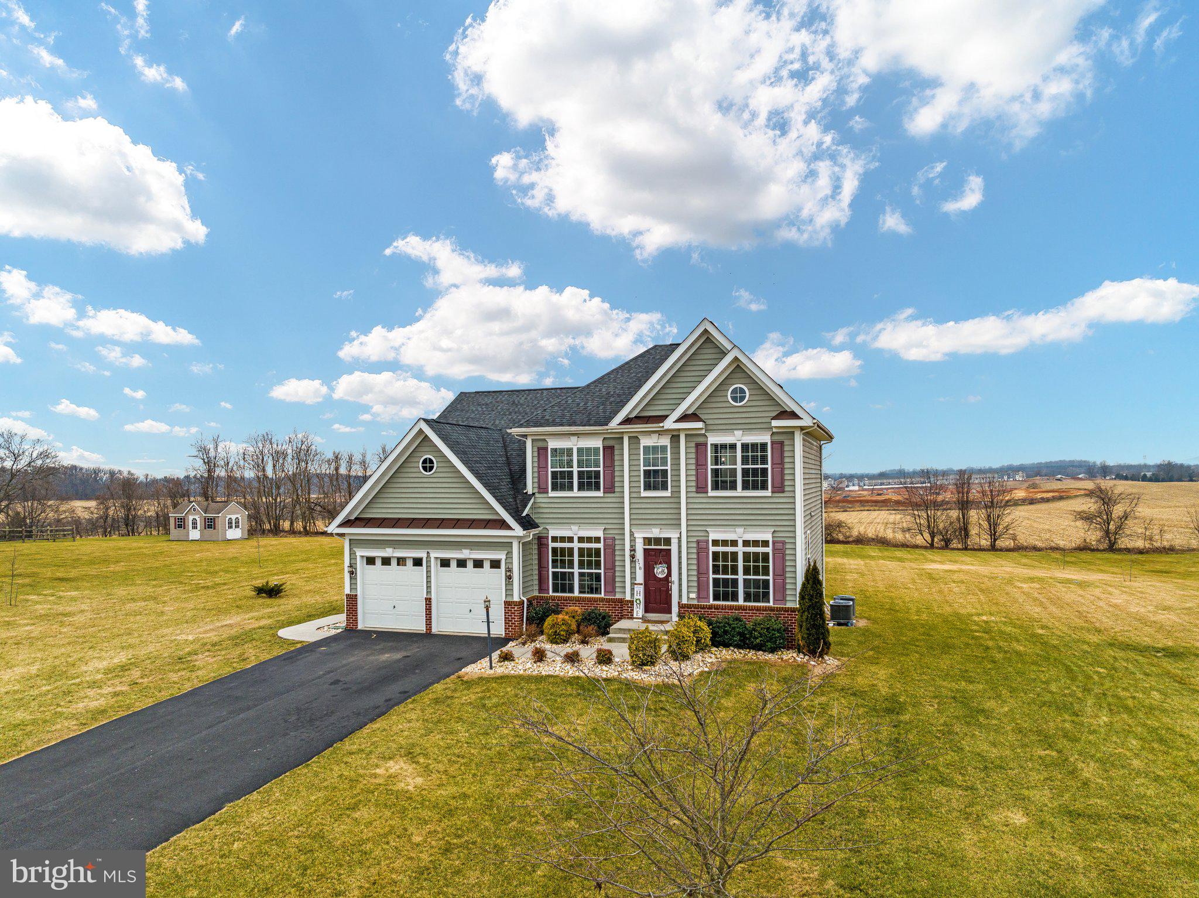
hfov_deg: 71.6
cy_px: 449
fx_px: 831
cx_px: 600
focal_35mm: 24
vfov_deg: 56.8
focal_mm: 12.29
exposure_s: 1/200
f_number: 4
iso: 100
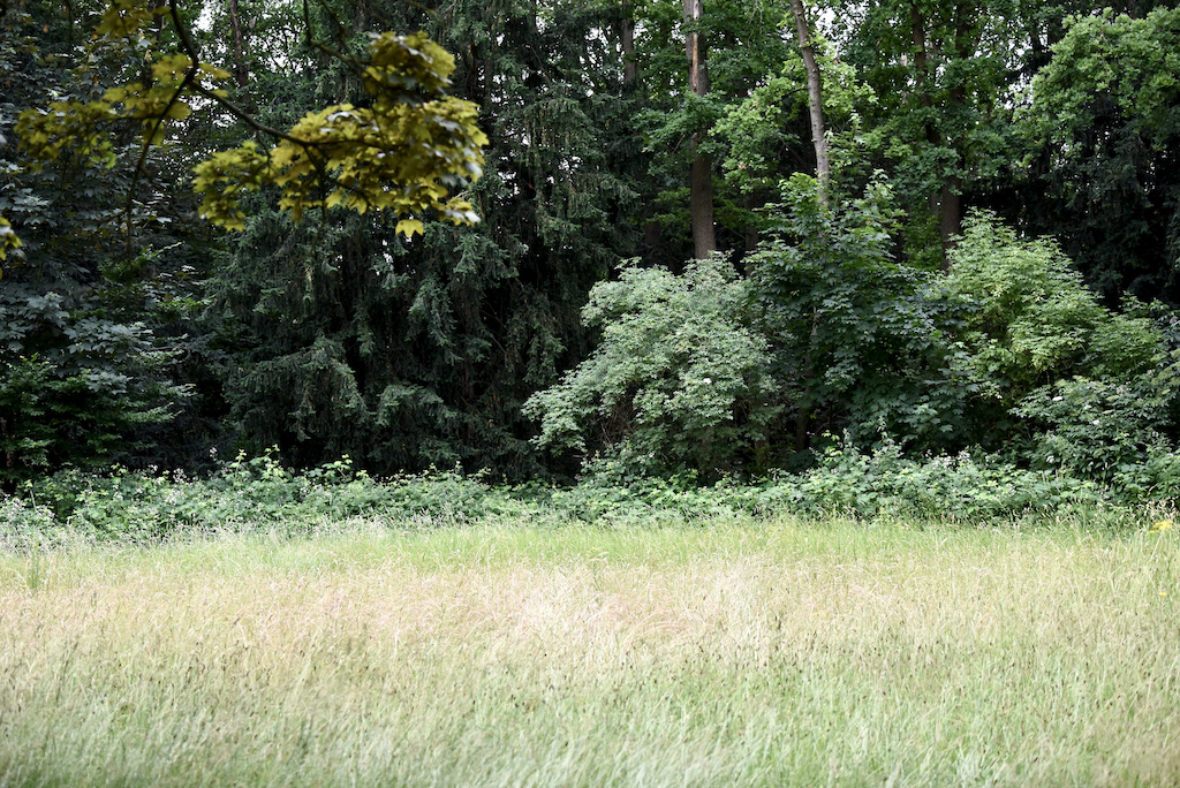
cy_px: 394
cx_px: 590
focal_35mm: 70
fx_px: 2296
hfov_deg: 28.8
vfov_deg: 19.5
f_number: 2.8
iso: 2000
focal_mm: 70
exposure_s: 1/4000
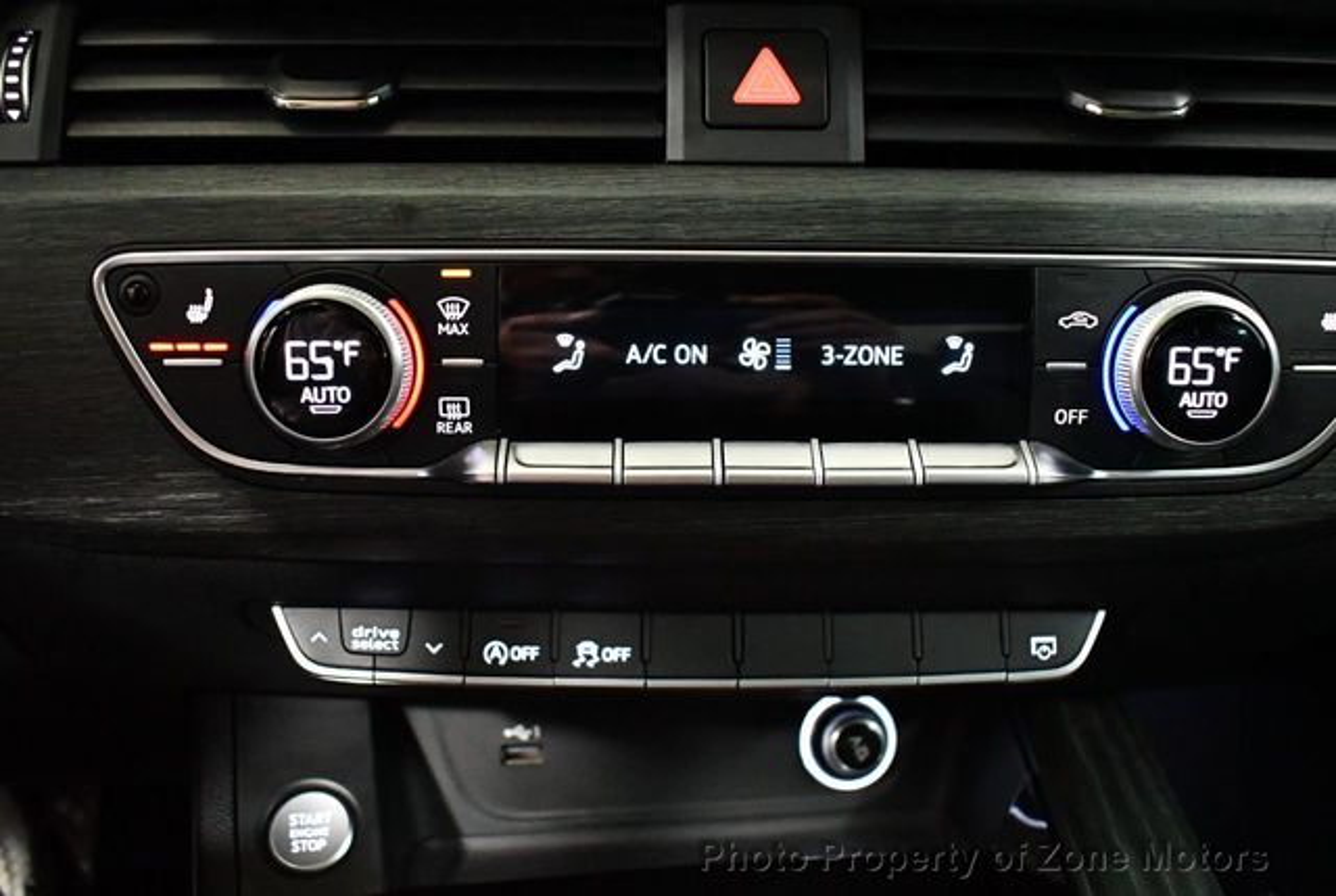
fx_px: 1338
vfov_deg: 37.0
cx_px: 668
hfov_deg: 53.1
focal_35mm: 36
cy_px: 448
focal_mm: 18
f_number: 3.5
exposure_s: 1/60
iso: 9000
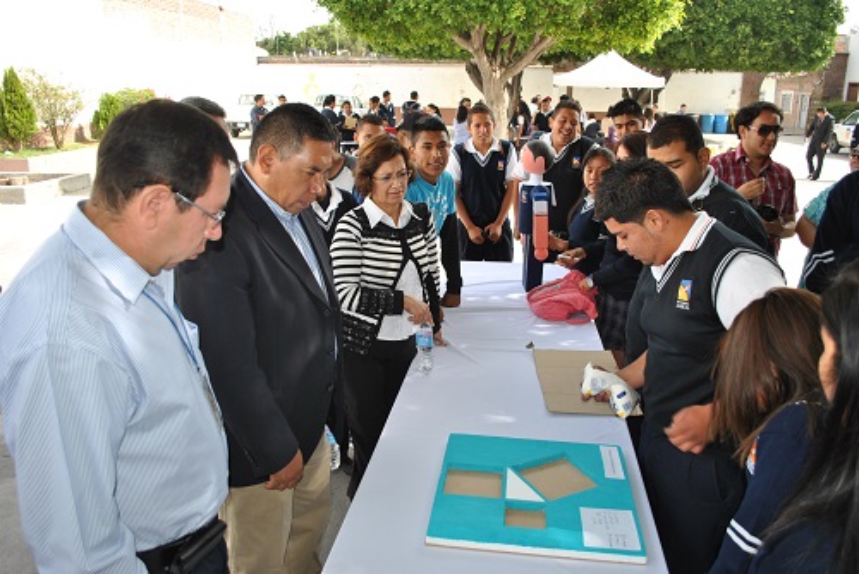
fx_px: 645
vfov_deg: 48.0
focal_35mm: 27
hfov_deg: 67.4
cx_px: 430
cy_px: 287
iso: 100
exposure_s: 1/200
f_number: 3.5
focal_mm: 18
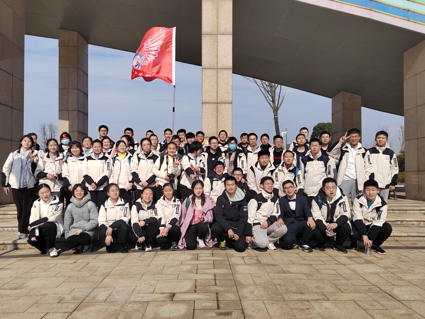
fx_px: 295
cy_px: 166
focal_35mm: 24
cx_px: 208
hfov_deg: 71.6
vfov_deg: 56.8
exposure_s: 1/1139
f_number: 1.9
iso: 100
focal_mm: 5.52
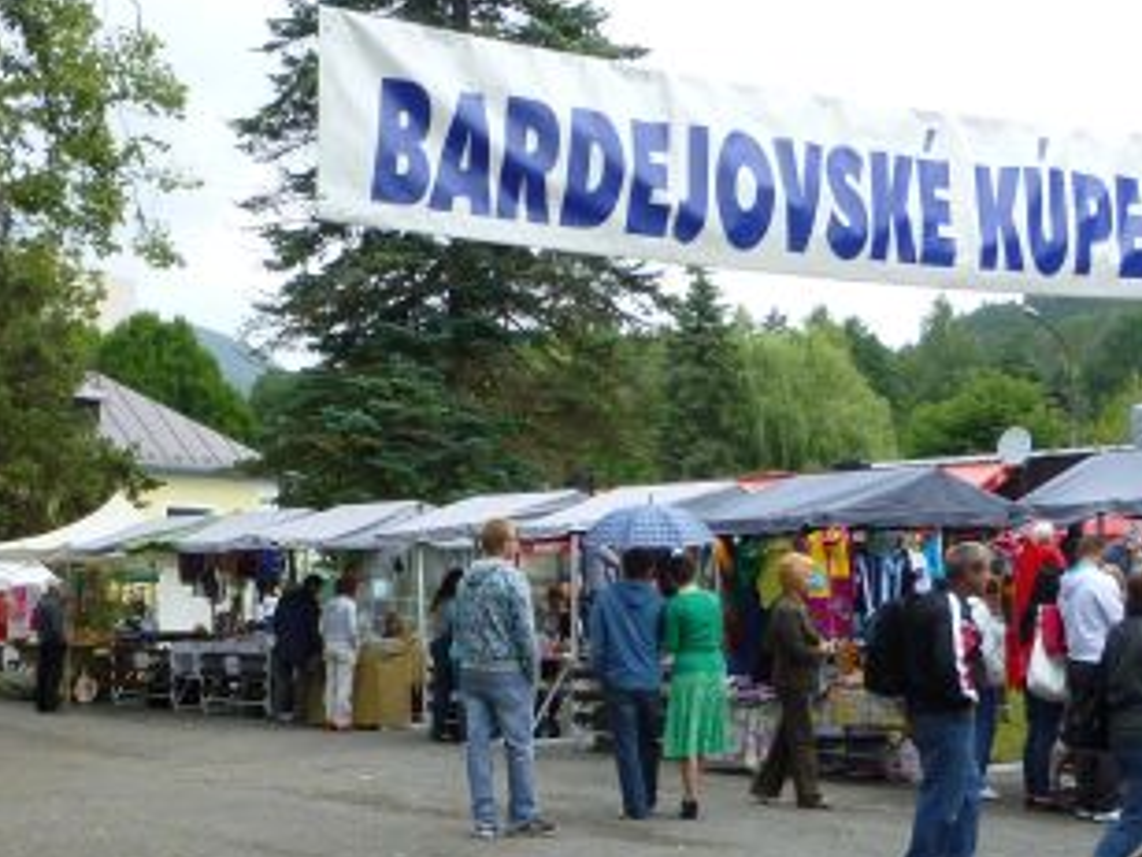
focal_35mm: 53
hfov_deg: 36.0
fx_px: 1748
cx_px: 456
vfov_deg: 27.2
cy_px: 638
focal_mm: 4.3
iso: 100
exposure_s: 1/125
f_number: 3.5
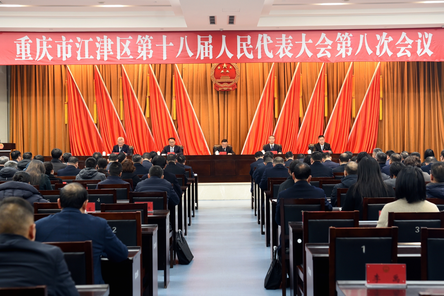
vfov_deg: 29.9
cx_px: 222
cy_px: 148
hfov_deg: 43.6
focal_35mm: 45
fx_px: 555
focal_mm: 45
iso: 1000
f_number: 4
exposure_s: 1/100
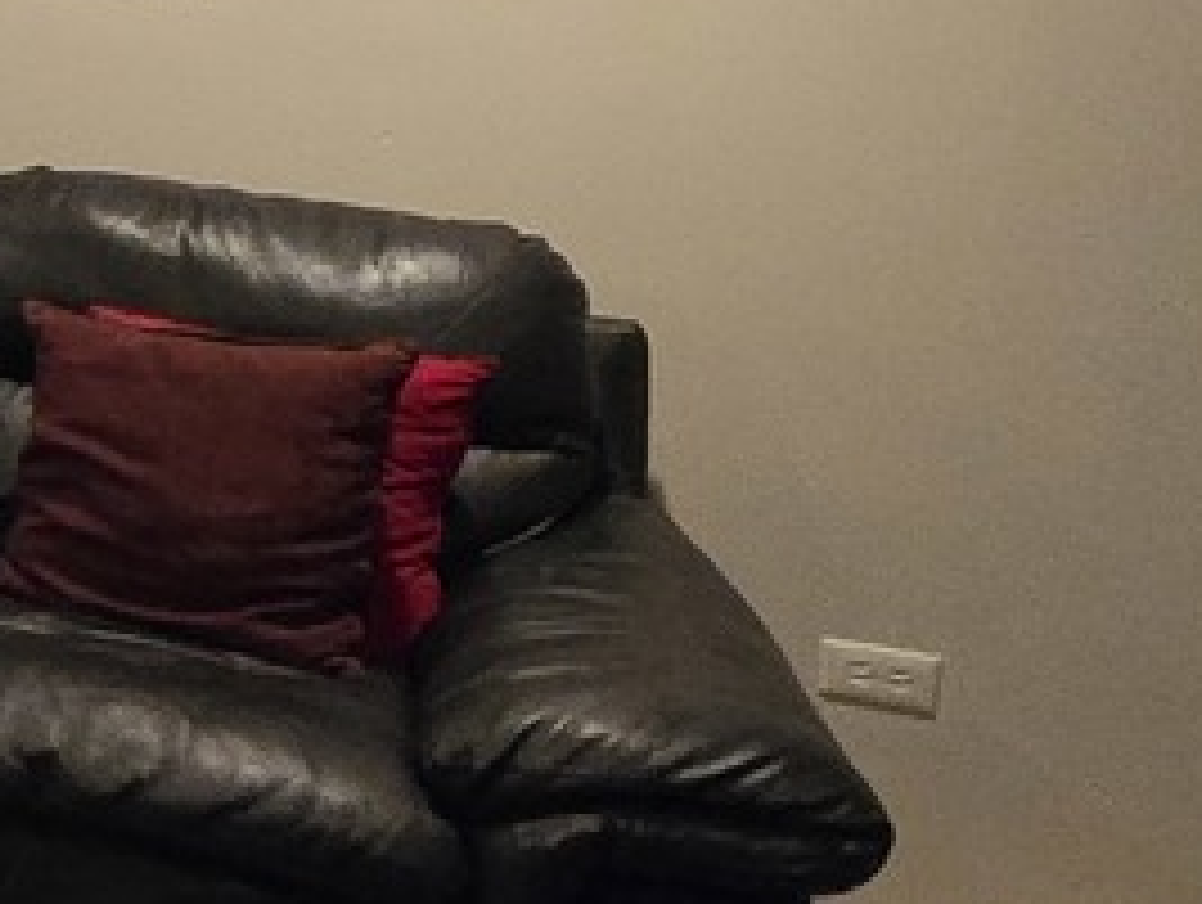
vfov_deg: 20.2
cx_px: -1152
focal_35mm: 70
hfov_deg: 18.7
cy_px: -67
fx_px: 2434
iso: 800
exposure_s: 1/60
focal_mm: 1.7
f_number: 2.2
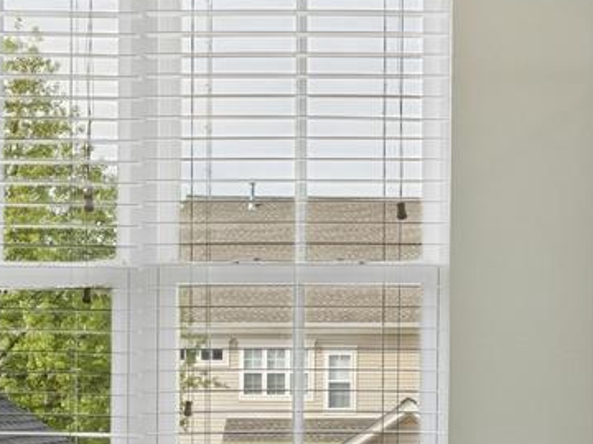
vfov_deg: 17.4
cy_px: 443
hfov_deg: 23.2
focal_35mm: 83
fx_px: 1423
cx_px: 476
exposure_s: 1/800
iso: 1250
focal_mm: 15.2
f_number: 7.1
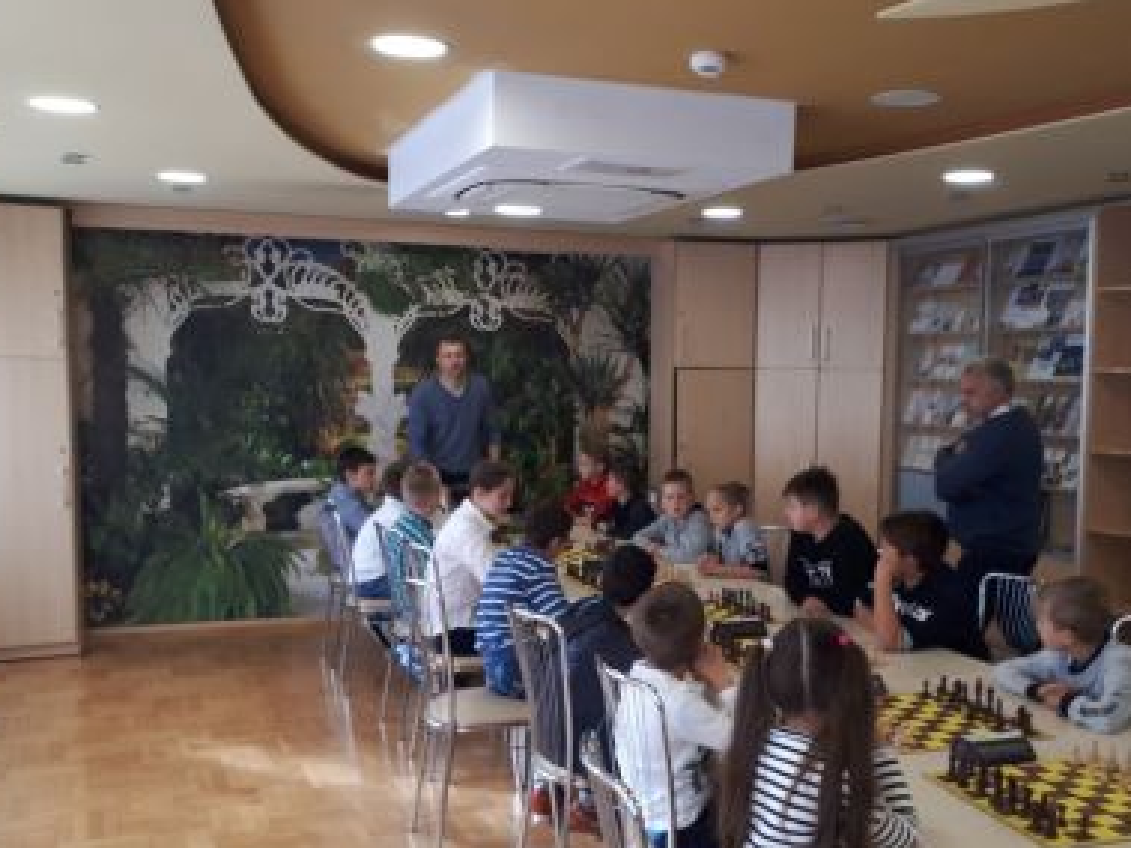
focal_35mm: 38
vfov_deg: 37.5
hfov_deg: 48.8
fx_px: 1241
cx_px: 658
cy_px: 526
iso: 64
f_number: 1.9
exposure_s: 1/50
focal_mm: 3.6
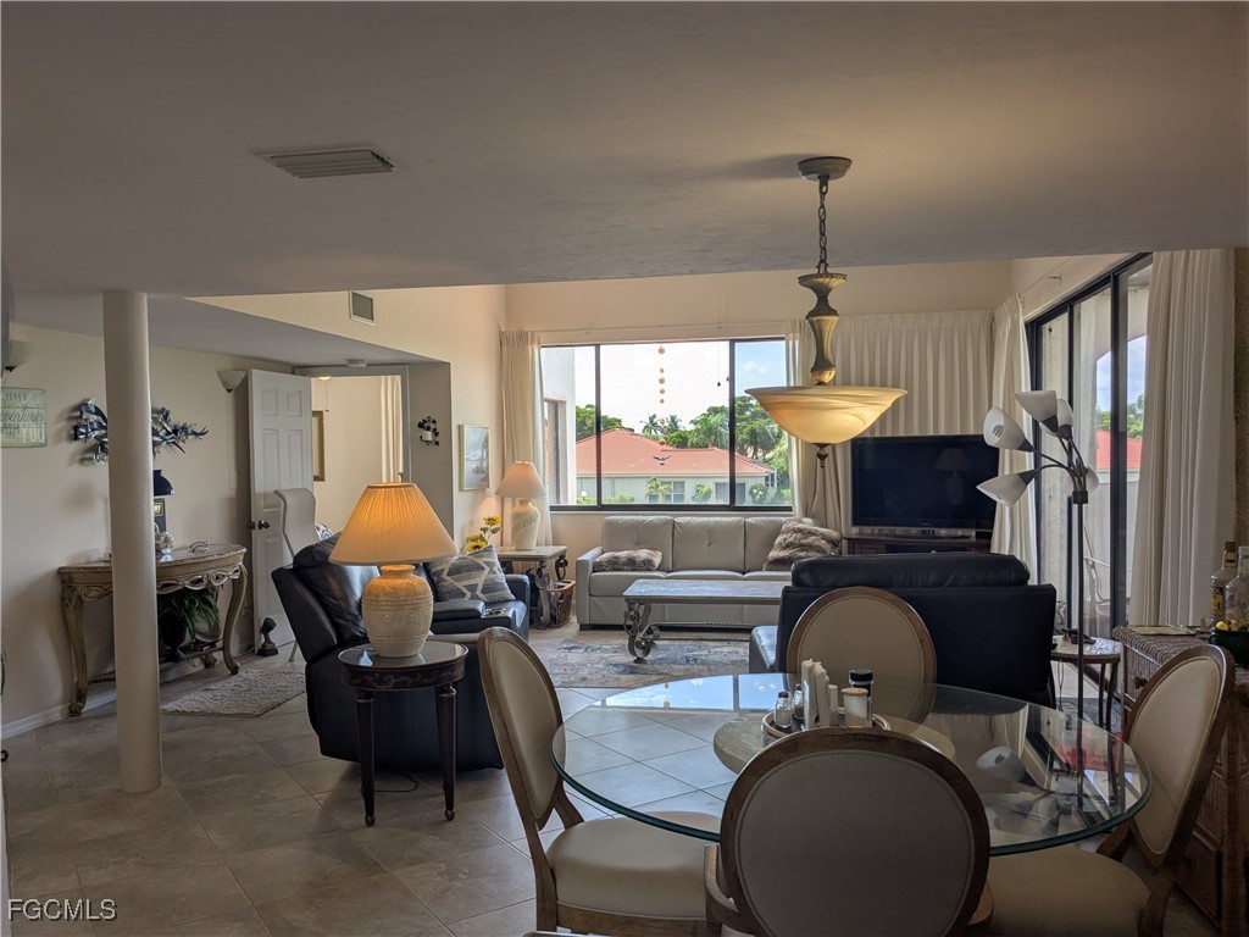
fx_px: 974
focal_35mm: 27
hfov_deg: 65.3
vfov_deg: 51.4
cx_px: 624
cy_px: 468
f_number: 1.73
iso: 50
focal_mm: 4.38
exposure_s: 1/688
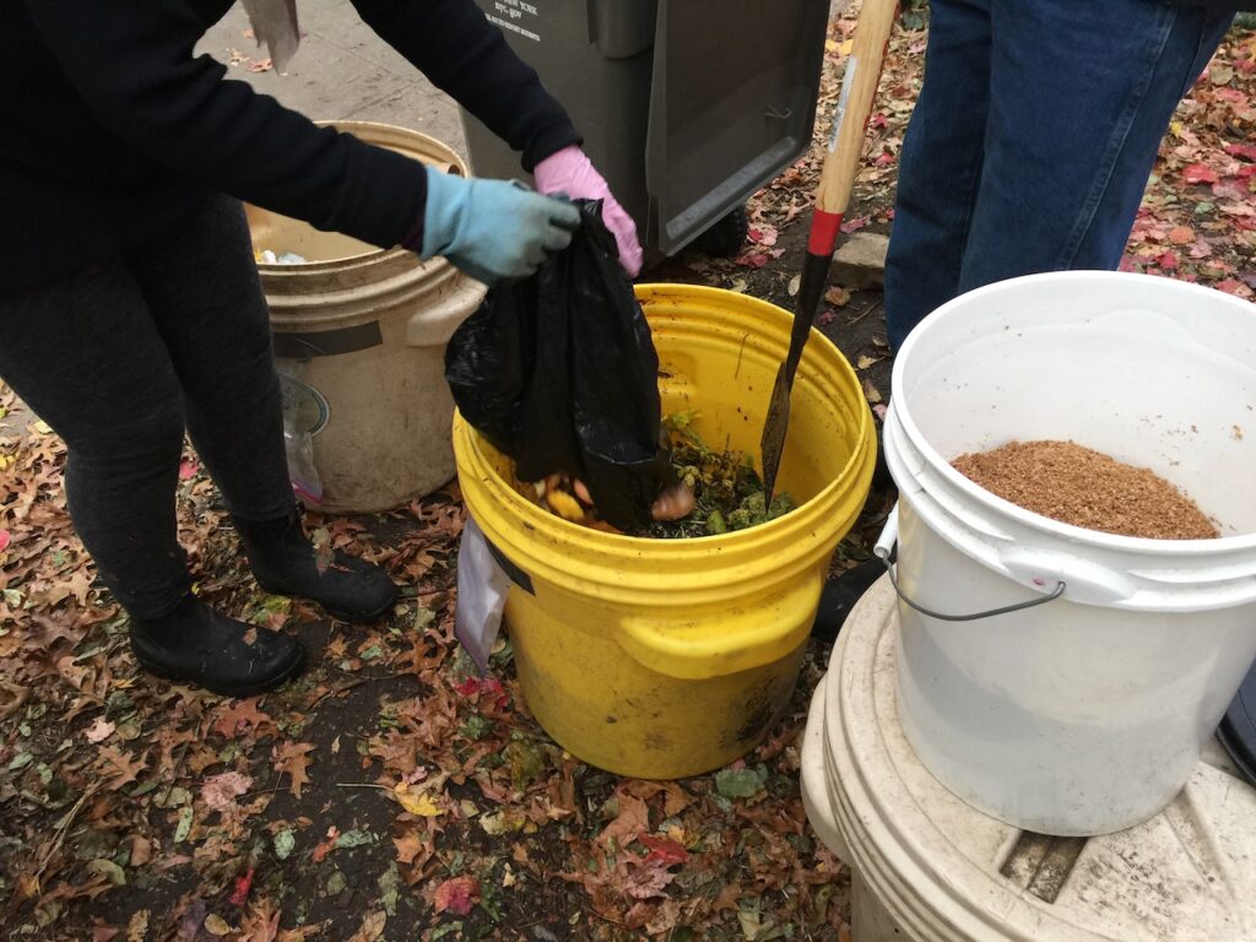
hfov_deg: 61.7
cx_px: 628
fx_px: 1052
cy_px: 471
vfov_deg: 48.2
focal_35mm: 29
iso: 40
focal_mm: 4.15
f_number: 2.2
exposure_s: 1/30
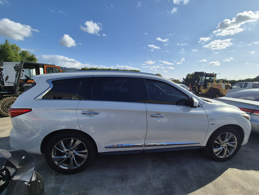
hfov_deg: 106.2
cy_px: 98
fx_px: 97
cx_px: 130
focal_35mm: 13
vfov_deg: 89.9
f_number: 2.2
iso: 50
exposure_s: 1/3680
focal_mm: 2.2
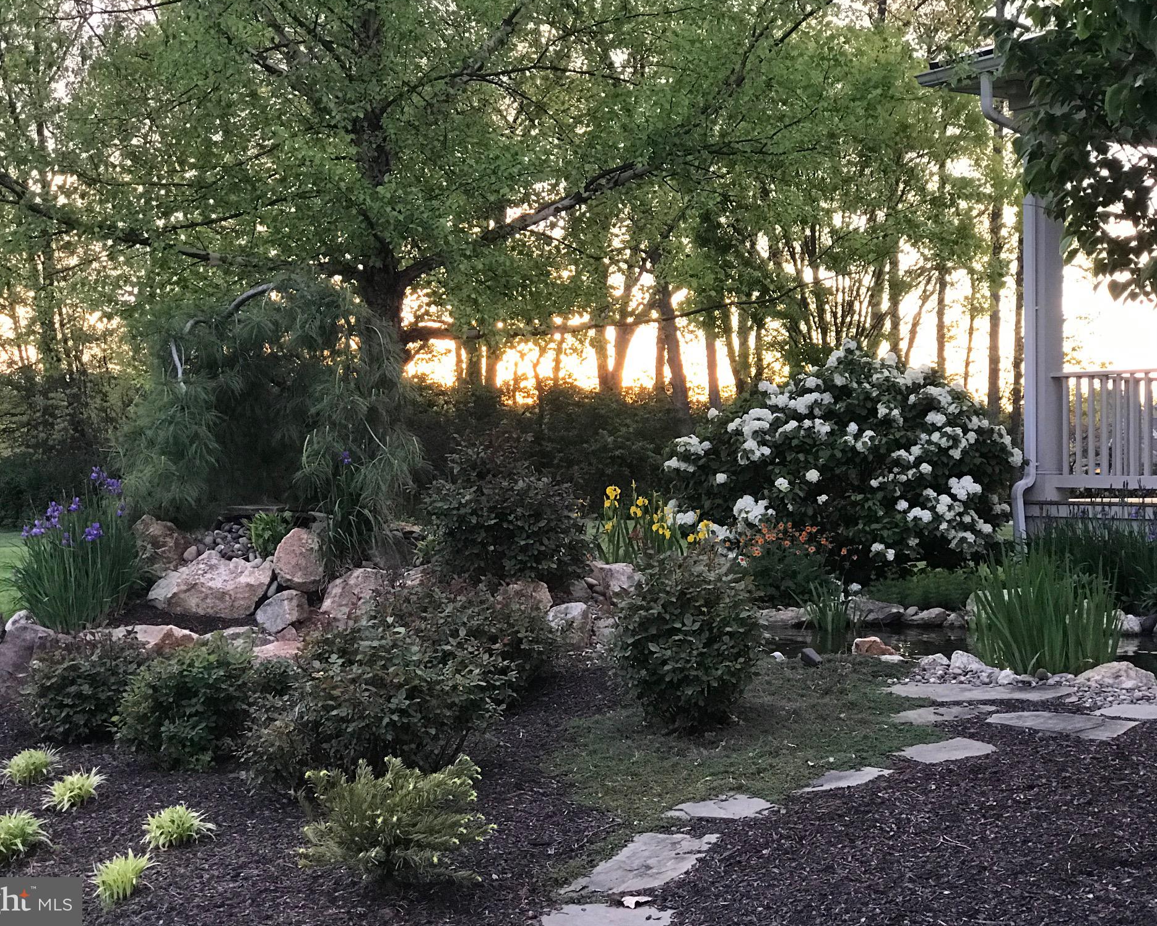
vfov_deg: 25.4
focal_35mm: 60
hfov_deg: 31.4
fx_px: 2055
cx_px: 554
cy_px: 459
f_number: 2.8
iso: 160
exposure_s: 1/60
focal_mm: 6.6
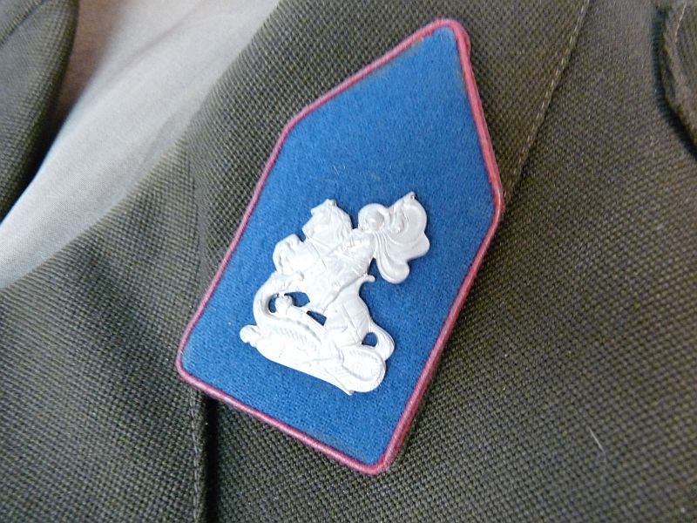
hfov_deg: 65.3
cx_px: 348
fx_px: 544
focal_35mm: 27
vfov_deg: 51.4
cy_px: 262
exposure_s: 1/50
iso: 800
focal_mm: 4.8
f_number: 2.8
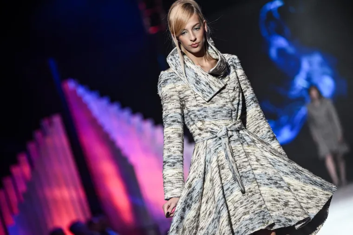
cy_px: 118
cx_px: 176
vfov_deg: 8.6
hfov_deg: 12.8
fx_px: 1569
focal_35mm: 160
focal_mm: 160
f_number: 2.8
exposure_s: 1/1000
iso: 2000
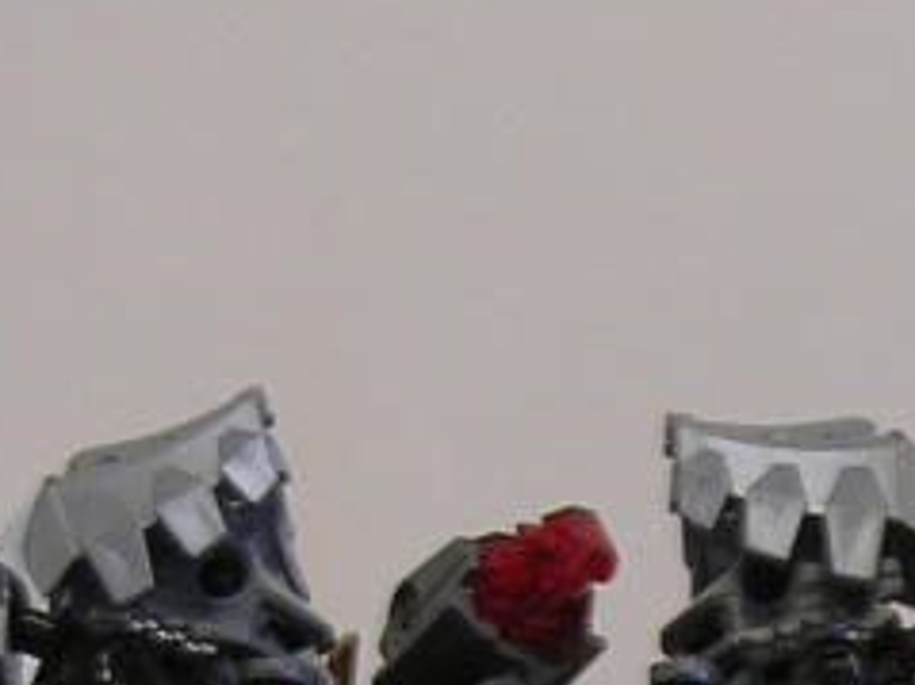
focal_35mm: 201
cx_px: 632
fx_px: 5310
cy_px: 1221
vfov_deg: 7.2
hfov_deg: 9.8
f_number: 3.1
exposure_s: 1/4
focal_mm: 7
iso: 67
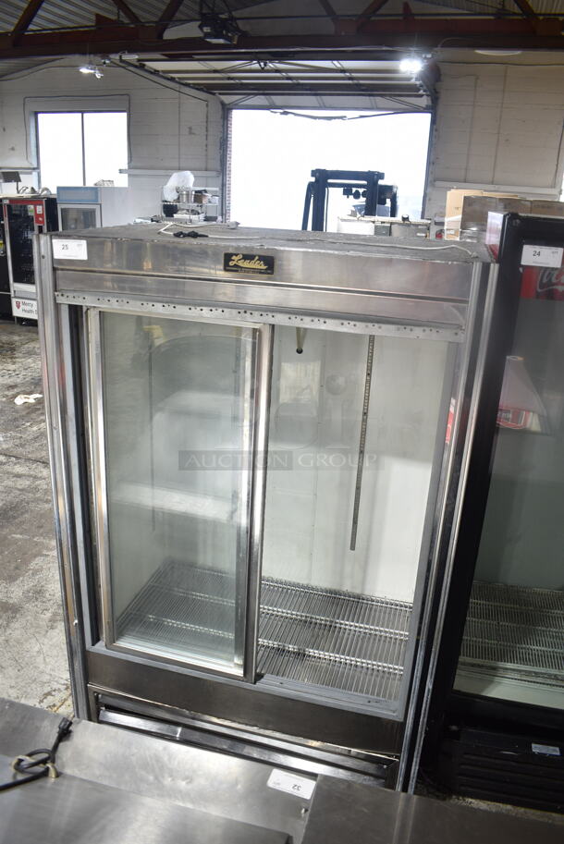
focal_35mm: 27
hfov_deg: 48.0
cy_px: 422
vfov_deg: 67.3
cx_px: 282
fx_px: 633
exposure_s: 1/30
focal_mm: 18
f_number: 3.5
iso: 320
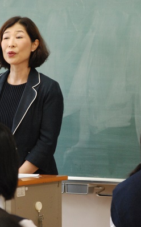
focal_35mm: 254
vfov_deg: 8.3
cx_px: 14
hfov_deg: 5.2
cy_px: 113
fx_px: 1565
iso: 1600
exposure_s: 1/125
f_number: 5.6
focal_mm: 110
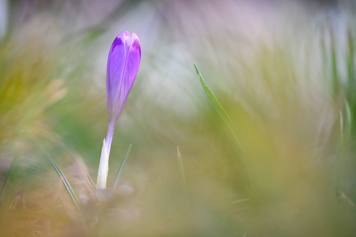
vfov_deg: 7.6
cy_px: 118
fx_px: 1779
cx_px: 178
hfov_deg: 11.4
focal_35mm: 180
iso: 100
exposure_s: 1/30
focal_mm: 180
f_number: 5.6
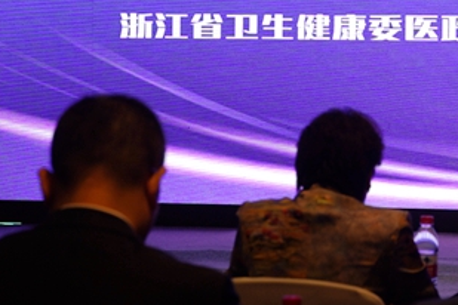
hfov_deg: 15.0
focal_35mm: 133
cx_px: 517
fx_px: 1696
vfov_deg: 10.3
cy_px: 64
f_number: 4
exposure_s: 1/80
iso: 100
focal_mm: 51.5
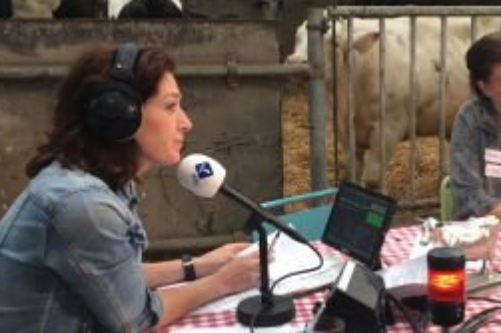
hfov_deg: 32.5
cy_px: 202
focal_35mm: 60
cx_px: 405
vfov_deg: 22.6
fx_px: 834
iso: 100
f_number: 2.2
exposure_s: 1/33
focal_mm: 4.15
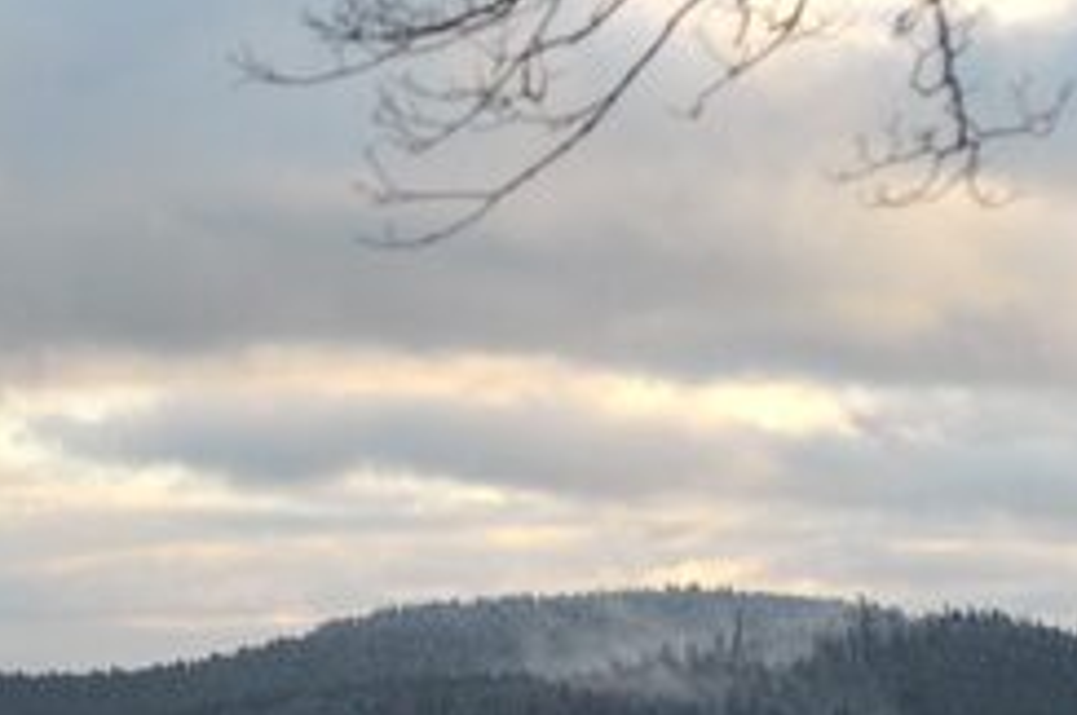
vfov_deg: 6.4
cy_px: 790
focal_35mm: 212
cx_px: -181
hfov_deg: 9.6
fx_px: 6334
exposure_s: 1/1250
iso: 200
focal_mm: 50
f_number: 2.8
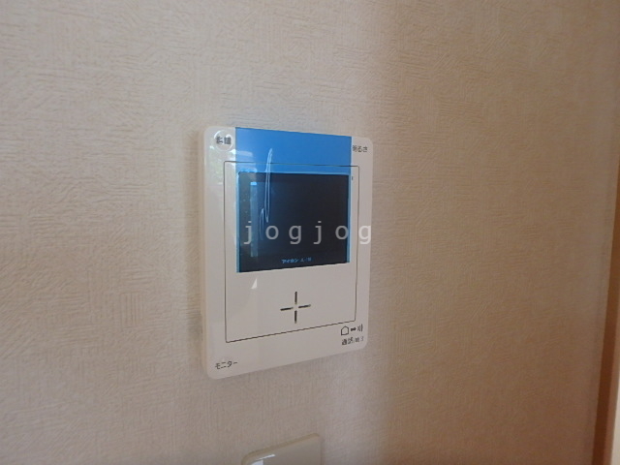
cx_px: 310
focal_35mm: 21
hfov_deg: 79.0
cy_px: 232
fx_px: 376
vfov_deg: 63.4
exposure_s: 1/30
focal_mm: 3.7
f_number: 3.5
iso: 250
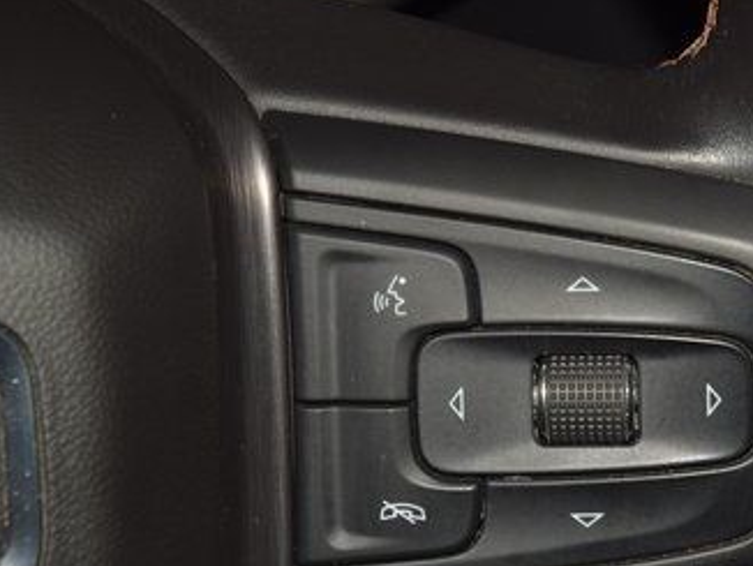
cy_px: 172
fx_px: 4310
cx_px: 534
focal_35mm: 198
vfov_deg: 7.5
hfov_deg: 10.0
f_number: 8
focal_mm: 70
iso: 100
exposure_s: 1/125
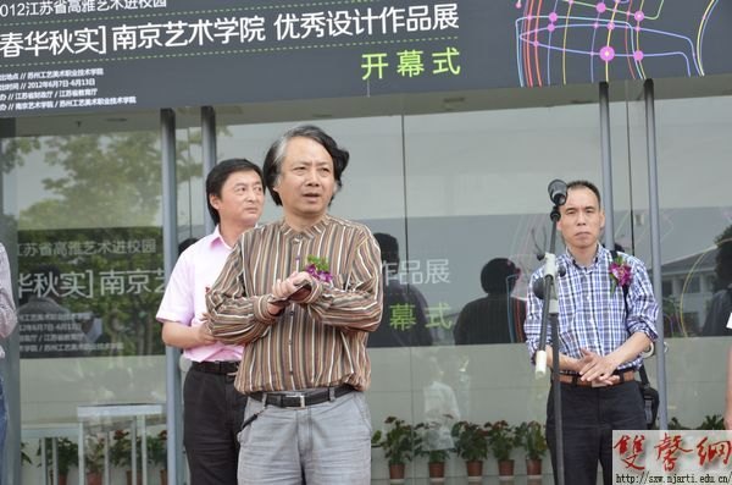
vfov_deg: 17.4
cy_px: 242
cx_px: 366
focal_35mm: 78
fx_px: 1582
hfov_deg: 26.0
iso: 400
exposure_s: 1/250
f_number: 8
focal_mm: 52
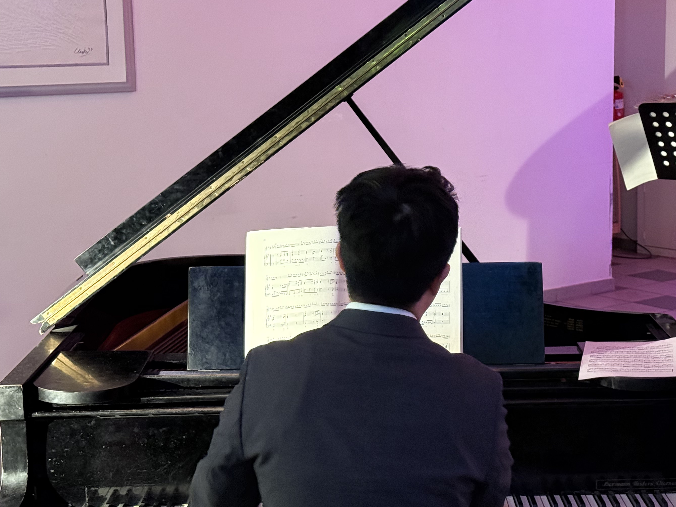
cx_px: 443
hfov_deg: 26.9
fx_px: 1406
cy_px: 222
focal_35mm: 72
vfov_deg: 20.4
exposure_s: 1/20
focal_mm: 6.76
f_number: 1.78
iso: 640
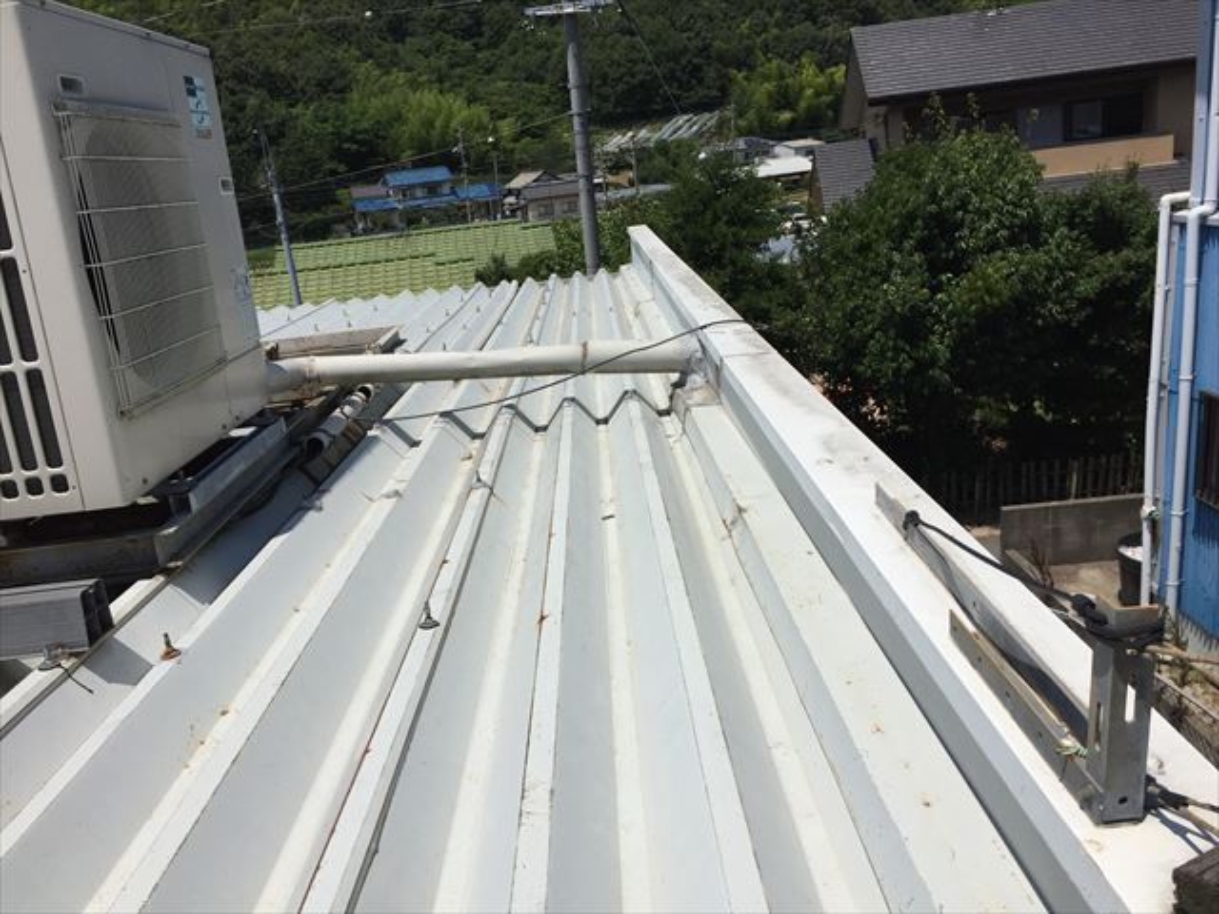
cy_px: 457
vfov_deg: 48.2
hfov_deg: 61.7
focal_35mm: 29
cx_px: 610
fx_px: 1021
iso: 32
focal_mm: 4.15
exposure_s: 1/4950
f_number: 2.2
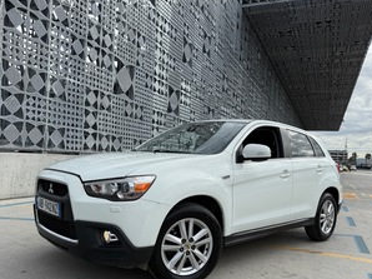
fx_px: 311
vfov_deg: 47.9
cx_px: 195
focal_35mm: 29
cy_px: 166
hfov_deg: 61.7
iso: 80
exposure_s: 1/3279
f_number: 1.78
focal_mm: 6.76
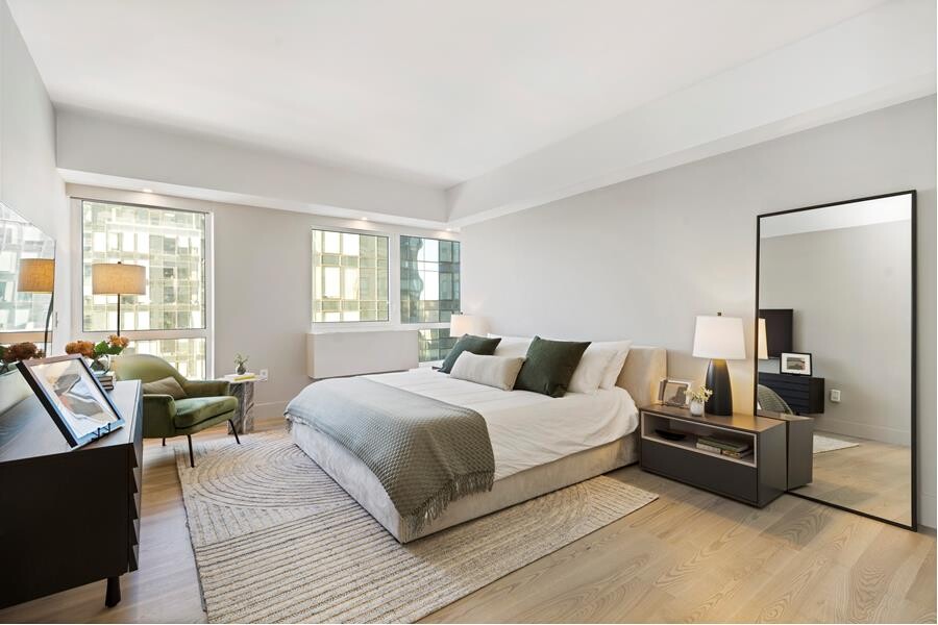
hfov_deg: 96.7
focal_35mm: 16
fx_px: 417
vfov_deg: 73.7
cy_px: 312
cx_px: 469
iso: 100
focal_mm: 16
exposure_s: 1/1.67
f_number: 8
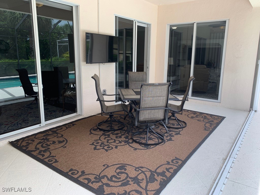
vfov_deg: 53.1
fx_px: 195
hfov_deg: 67.3
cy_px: 98
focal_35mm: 26
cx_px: 130
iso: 25
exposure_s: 1/201
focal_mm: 4.25
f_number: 1.8
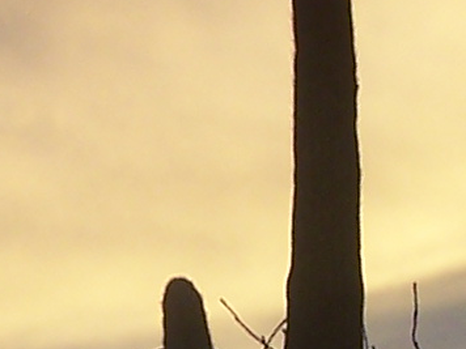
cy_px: 218
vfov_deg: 5.4
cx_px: 141
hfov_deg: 7.2
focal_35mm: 275
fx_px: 3702
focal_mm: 6.3
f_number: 2.8
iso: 80
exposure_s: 1/250
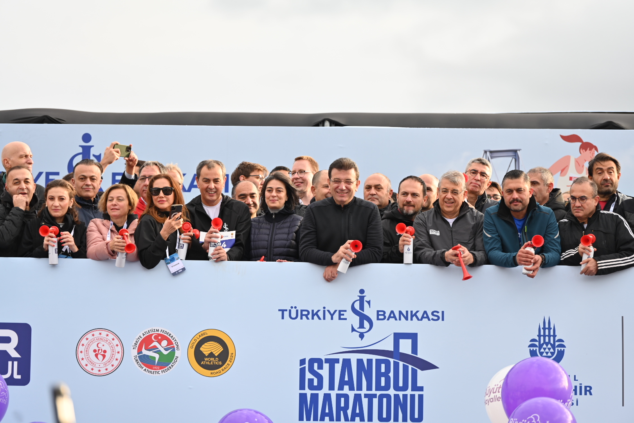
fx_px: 2818
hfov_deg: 12.8
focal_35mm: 160
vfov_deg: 8.6
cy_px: 212
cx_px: 317
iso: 100
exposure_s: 1/320
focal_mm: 160
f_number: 2.8
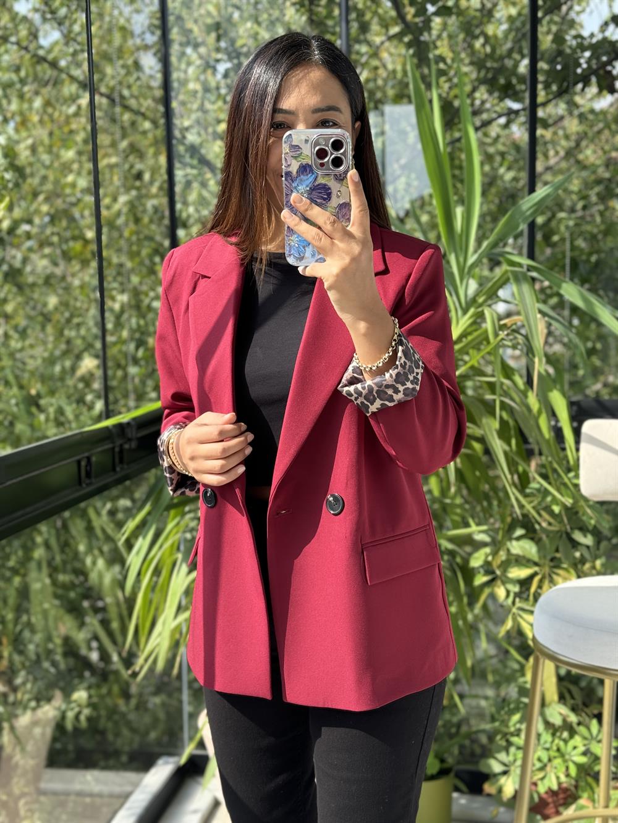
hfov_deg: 30.3
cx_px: 309
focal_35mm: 48
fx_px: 1142
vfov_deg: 39.7
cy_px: 412
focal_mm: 6.76
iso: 64
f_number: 1.78
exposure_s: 1/309
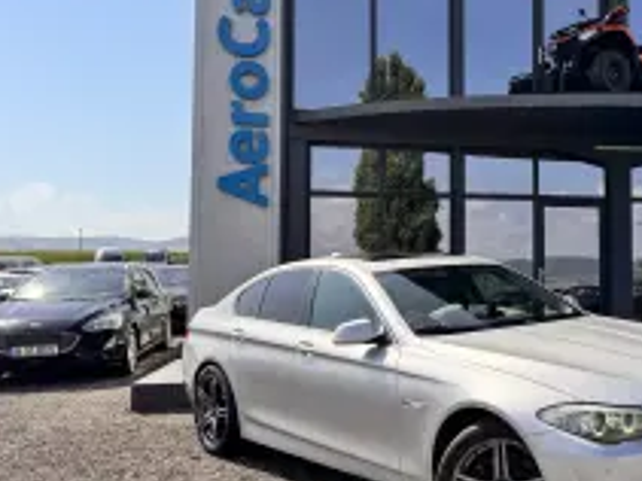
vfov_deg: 35.1
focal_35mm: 41
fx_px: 760
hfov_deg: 44.2
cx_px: 484
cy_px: 222
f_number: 1.78
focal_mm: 6.76
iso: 80
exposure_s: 1/3802
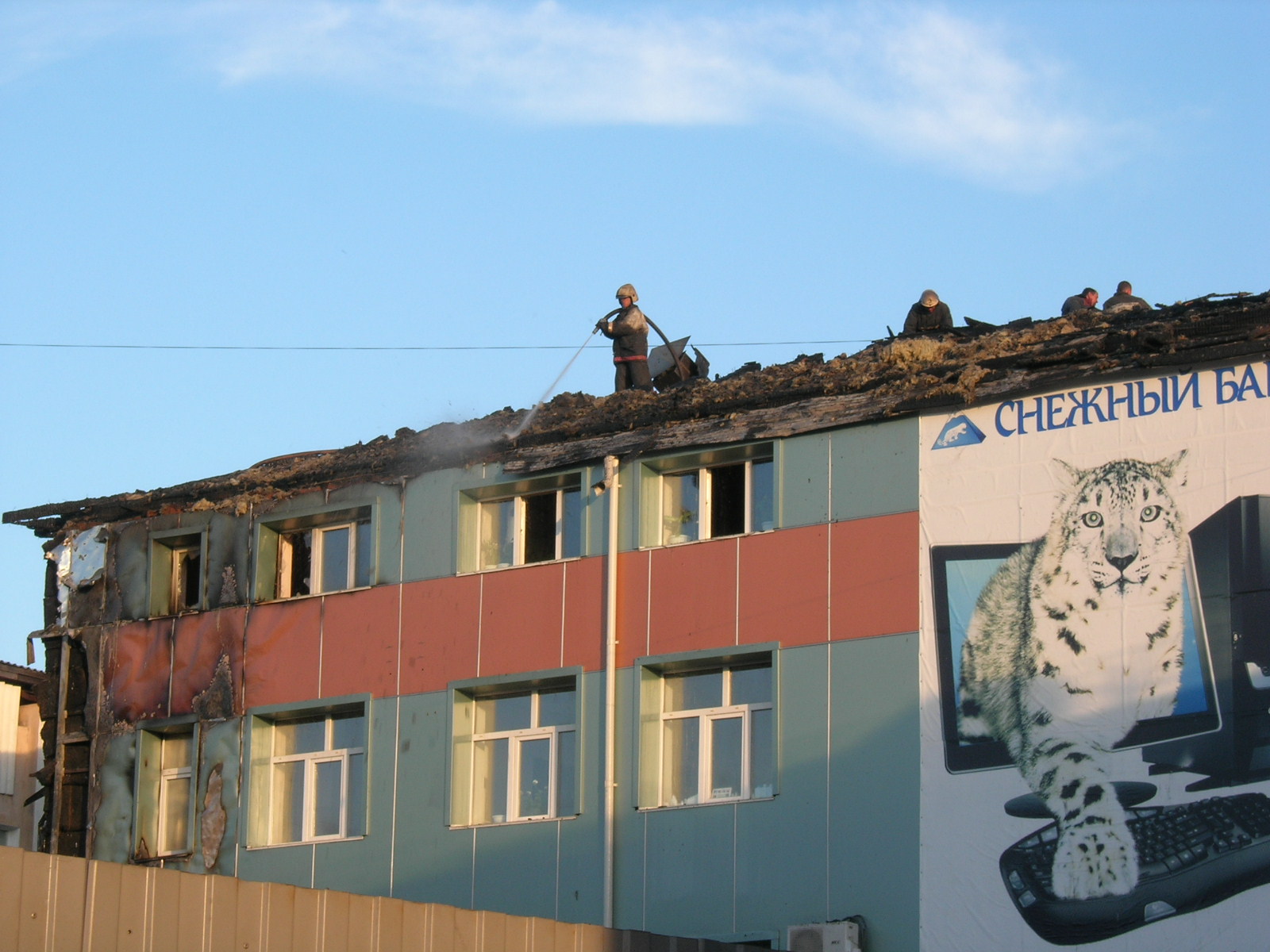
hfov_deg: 17.4
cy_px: 476
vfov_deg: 13.1
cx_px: 635
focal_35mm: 113
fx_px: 4146
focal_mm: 23.4
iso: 64
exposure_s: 1/57.6
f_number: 8.2
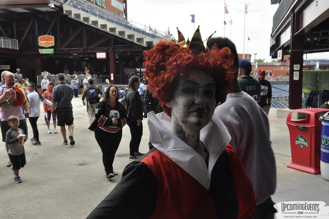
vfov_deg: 34.1
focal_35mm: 39
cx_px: 164
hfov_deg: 49.6
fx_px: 356
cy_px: 110
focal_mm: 26
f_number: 11
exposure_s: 1/125
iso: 400
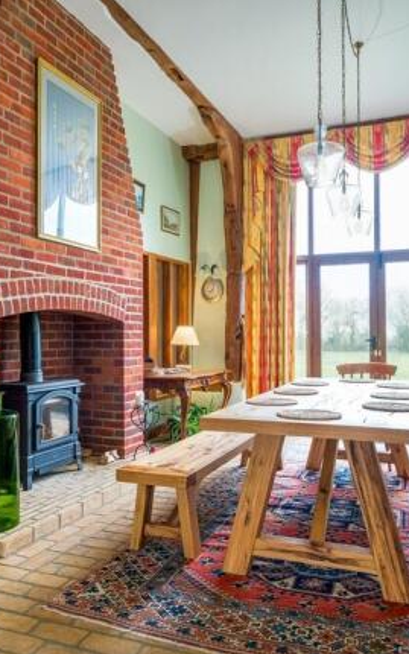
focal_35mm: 28
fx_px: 499
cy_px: 329
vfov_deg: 66.5
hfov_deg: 44.6
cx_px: 211
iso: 160
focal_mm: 12.3
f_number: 7.1
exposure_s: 1/5
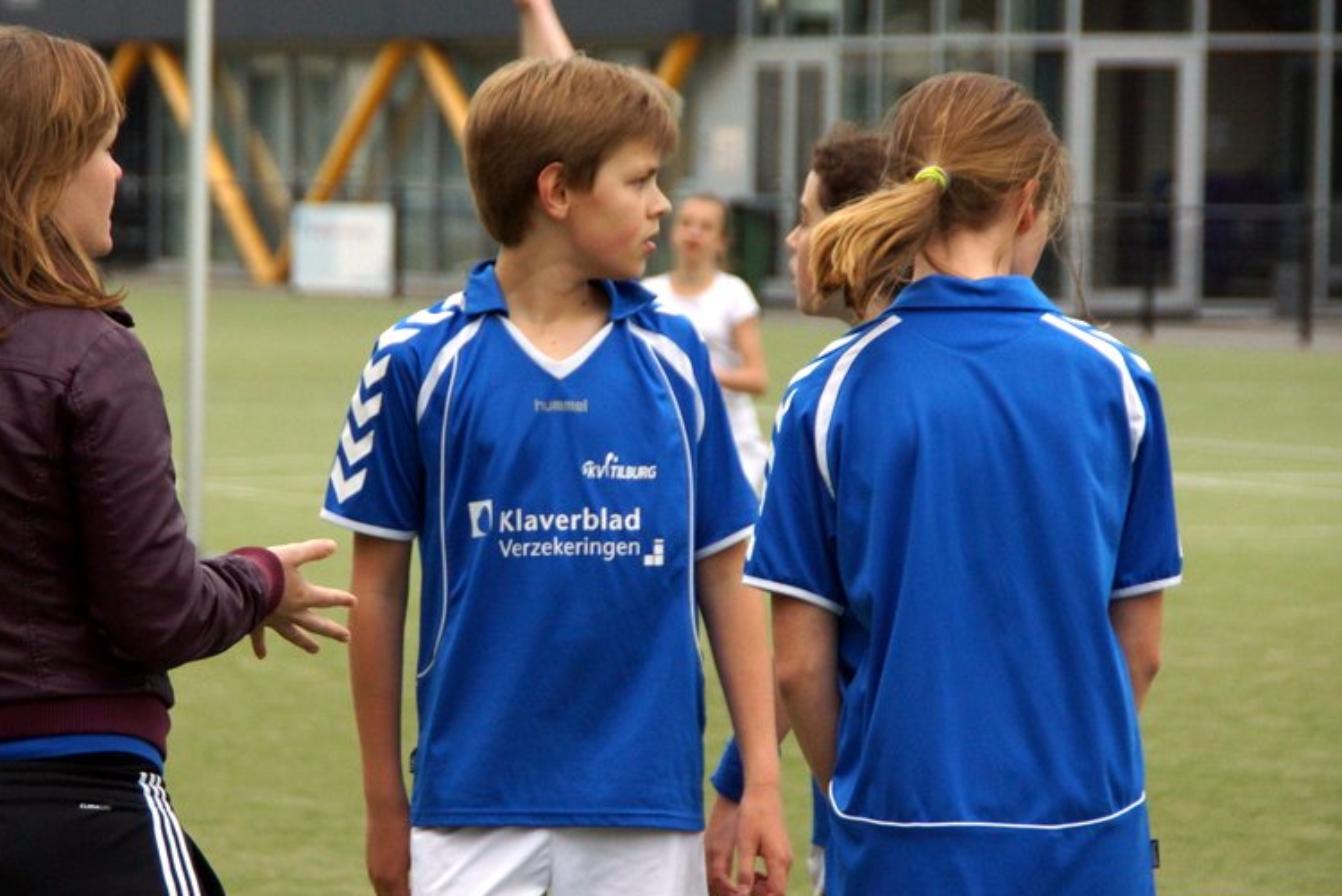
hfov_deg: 8.4
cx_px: 561
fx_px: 9173
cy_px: 454
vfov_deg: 5.6
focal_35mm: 246
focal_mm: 120
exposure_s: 1/1000
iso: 800
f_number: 5.6
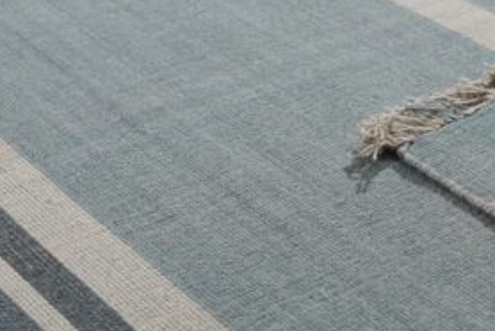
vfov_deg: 14.1
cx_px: 422
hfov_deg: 20.7
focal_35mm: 97
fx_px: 1335
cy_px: 198
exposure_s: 1/250
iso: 500
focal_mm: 30
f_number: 4
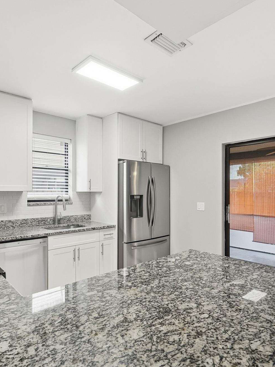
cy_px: 187
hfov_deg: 63.4
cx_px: 132
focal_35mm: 21
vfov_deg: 79.0
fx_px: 223
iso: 400
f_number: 9
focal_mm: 14
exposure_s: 1/320
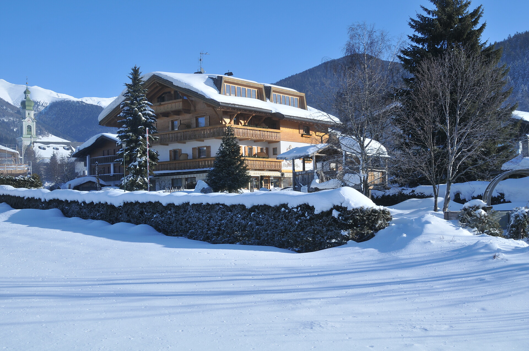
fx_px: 616
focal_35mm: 42
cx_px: 264
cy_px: 176
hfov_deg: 46.5
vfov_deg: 31.8
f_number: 10
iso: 200
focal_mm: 28
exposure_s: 1/400
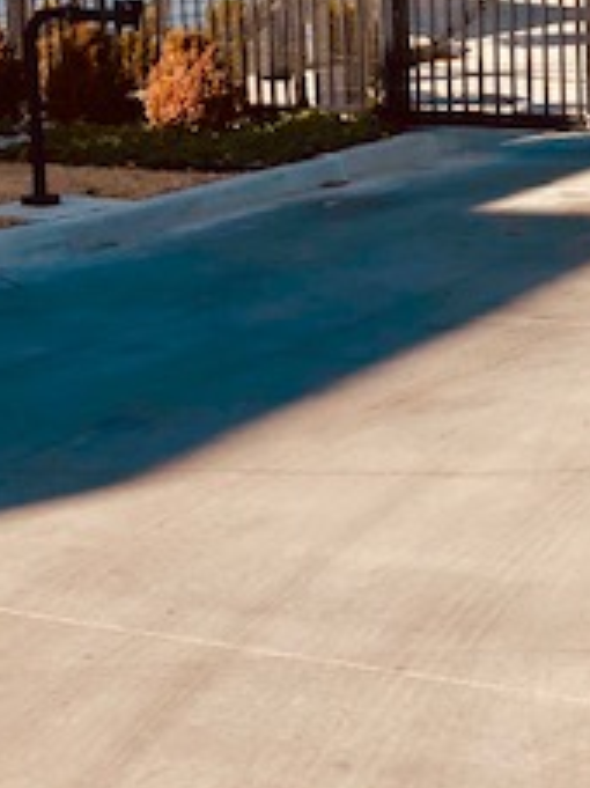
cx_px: 691
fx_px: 1797
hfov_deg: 17.8
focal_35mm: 79
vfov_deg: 24.3
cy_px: 153
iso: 20
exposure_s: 1/1779
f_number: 1.8
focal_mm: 3.99
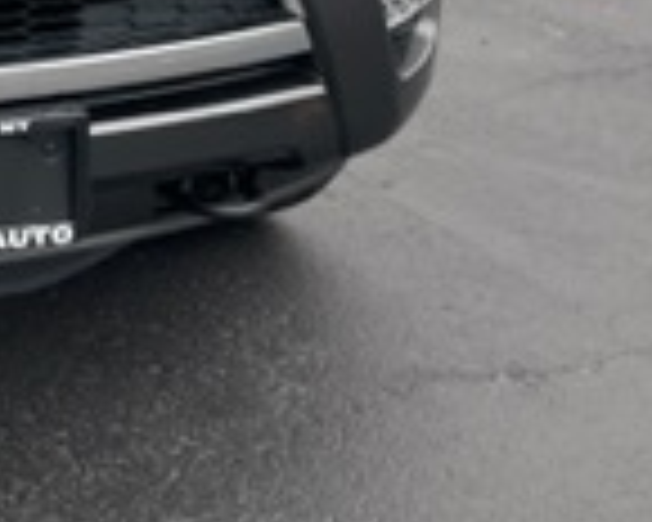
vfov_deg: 12.6
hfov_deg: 15.3
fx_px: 2161
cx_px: -445
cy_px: -405
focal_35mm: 112
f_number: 1.6
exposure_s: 1/132
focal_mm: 4.2
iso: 32
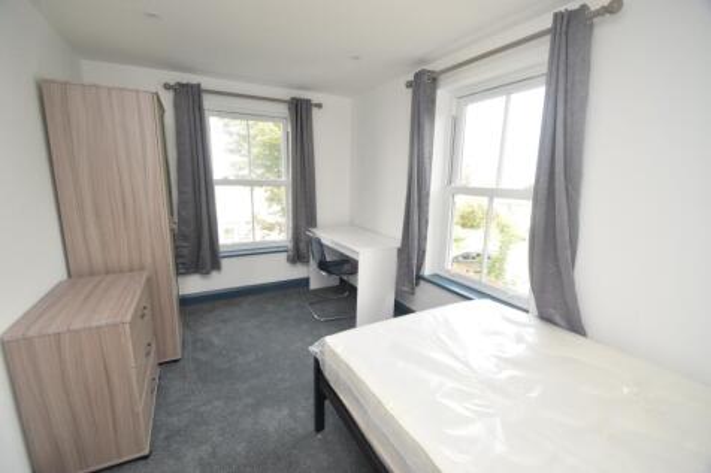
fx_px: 296
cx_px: 356
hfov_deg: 100.4
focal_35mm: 15
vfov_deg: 77.3
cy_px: 236
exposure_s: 1/125
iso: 450
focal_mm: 10
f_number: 5.6
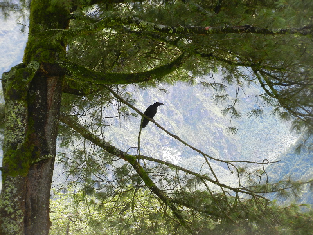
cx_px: 156
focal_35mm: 189
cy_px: 118
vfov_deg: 7.9
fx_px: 1709
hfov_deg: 10.5
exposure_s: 1/100
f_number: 5.3
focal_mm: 34
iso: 160
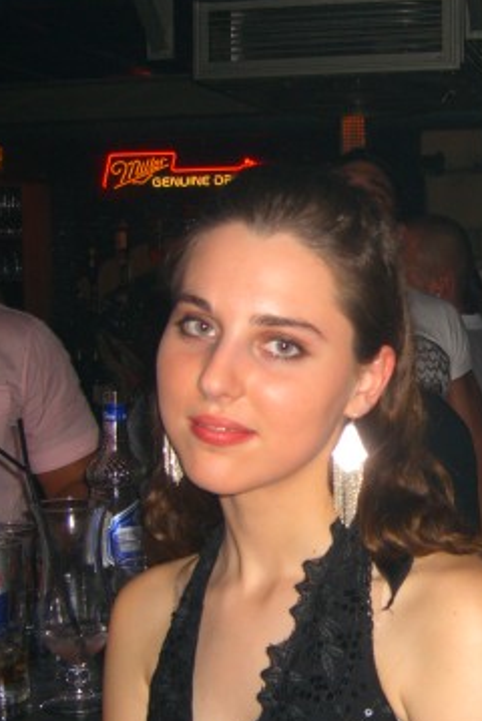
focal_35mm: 66
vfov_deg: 30.4
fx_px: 1323
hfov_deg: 20.1
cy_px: 430
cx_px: 464
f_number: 2.8
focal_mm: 7.9
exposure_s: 1/60
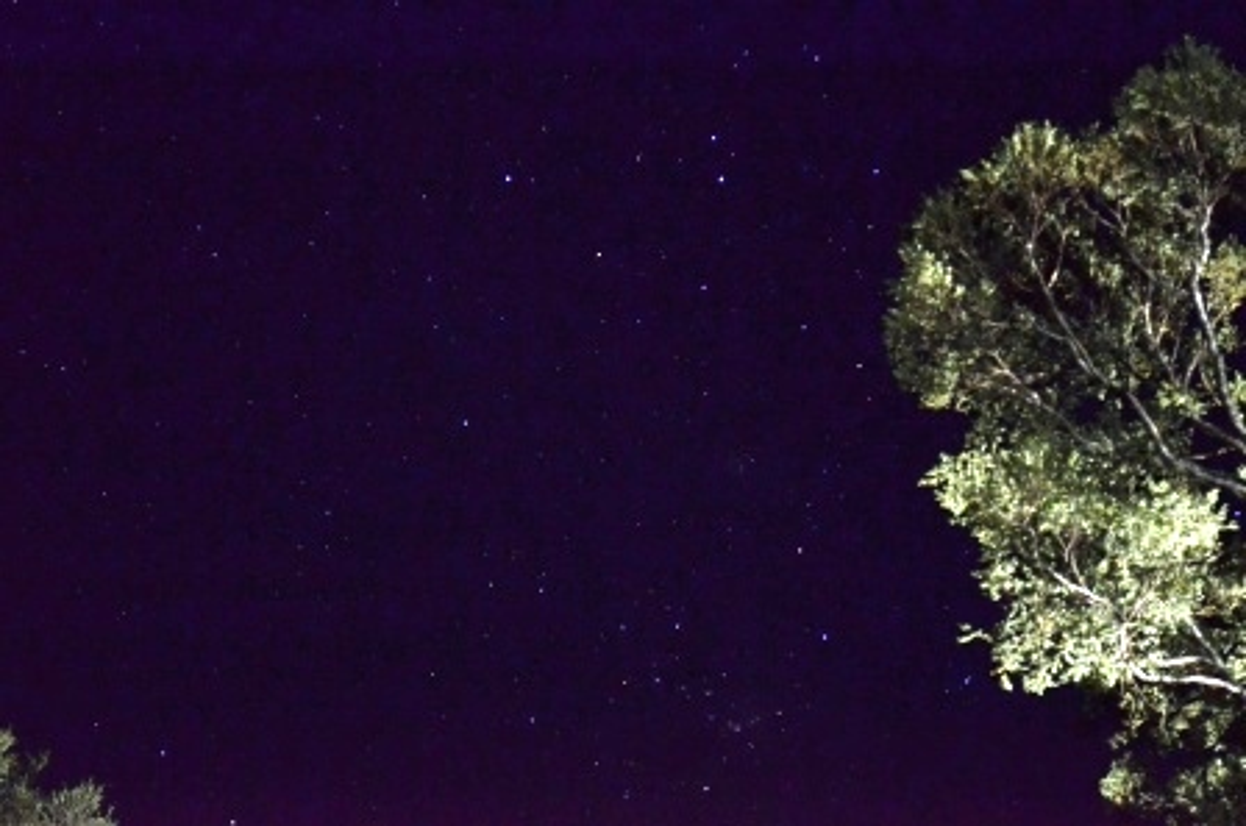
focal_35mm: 82
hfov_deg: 24.7
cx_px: 623
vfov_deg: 16.5
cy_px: 413
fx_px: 2850
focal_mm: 55
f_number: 5.6
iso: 3200
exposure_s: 1.3
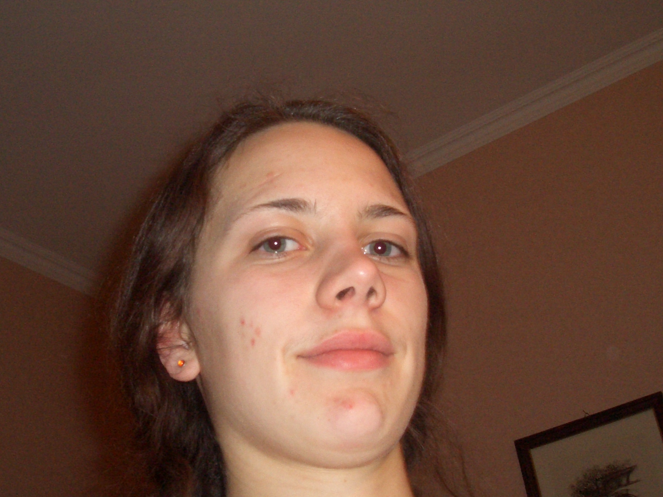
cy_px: 318
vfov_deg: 30.7
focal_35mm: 47
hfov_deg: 40.4
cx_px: 330
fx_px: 900
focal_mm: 4.8
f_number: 4
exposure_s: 1/40
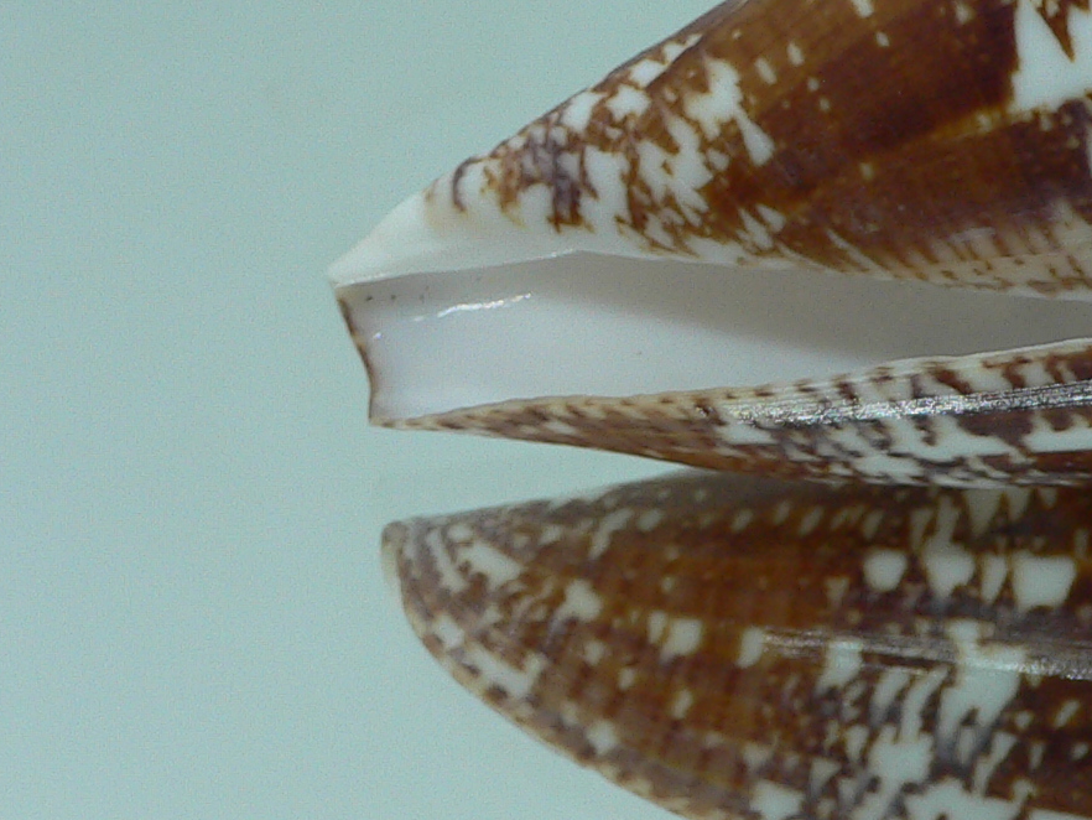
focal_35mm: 80
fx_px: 2524
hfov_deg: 23.5
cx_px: 1054
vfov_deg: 18.3
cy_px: 154
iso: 100
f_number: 2.8
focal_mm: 4.6
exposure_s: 1/60
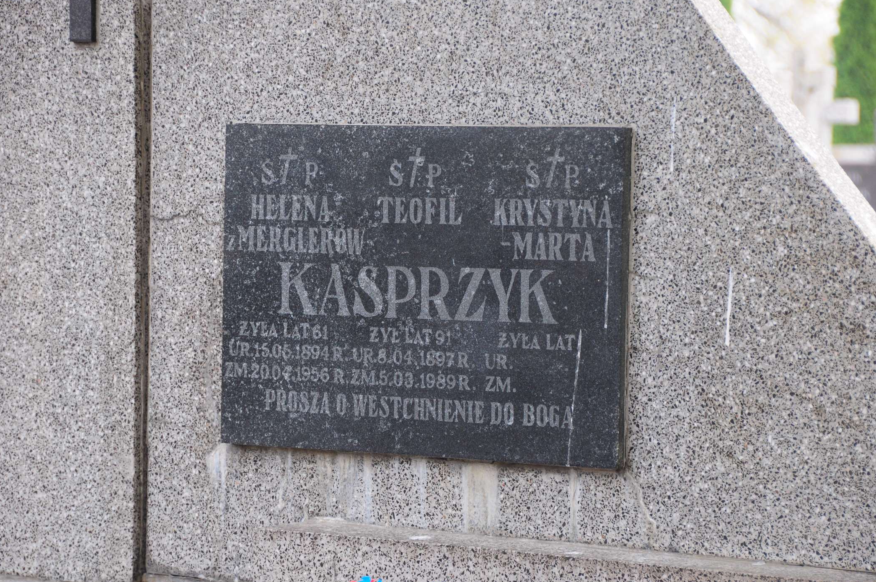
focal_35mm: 162
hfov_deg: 12.7
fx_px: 3926
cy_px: 289
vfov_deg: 8.5
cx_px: 447
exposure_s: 1/100
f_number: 7.1
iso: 500
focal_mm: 105
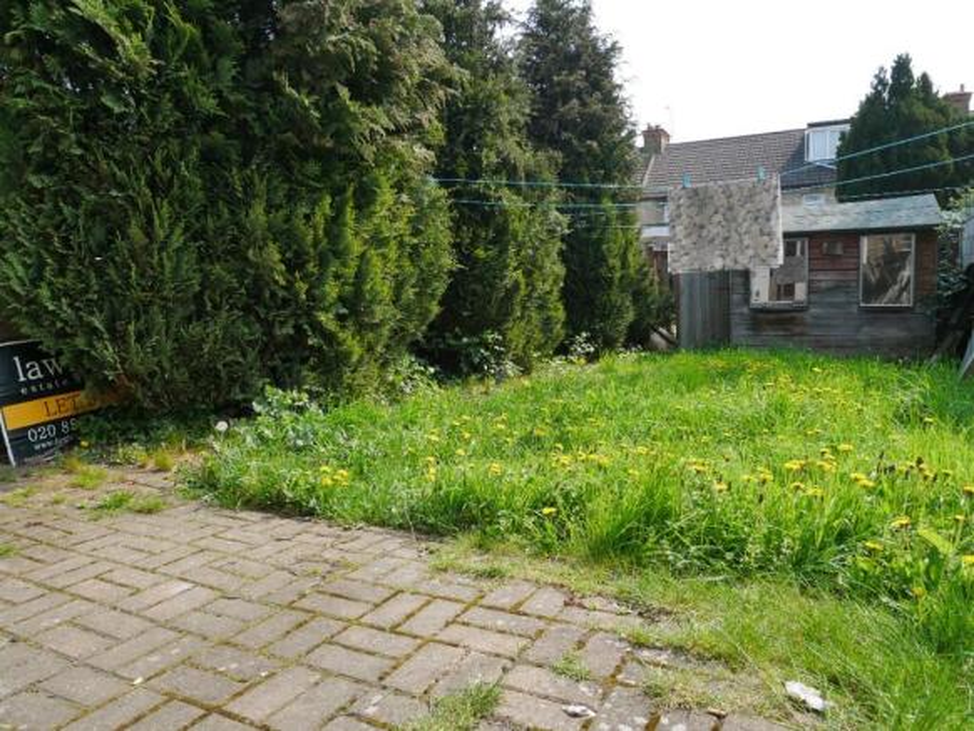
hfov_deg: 71.6
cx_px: 487
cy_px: 366
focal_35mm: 24
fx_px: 676
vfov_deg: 56.9
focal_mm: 12
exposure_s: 1/320
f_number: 5.6
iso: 200
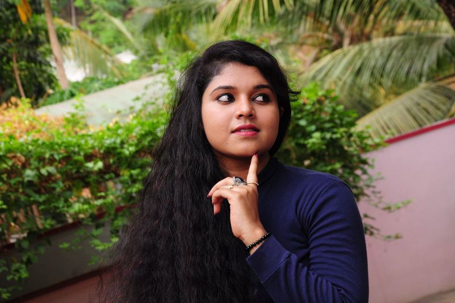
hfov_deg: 20.6
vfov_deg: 13.8
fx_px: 1250
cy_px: 152
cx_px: 228
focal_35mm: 99
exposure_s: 1/125
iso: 500
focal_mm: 66
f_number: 9
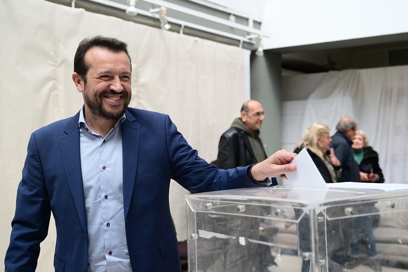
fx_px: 544
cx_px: 204
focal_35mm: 48
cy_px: 136
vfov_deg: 28.1
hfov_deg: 41.1
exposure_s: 1/500
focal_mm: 48
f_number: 4
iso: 1000
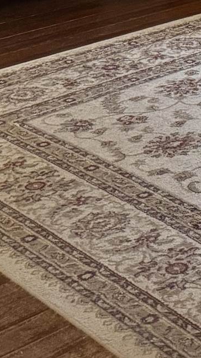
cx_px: 466
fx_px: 1176
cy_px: -98
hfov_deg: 8.9
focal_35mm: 124
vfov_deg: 16.4
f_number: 1.78
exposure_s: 1/60
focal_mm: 6.76
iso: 800
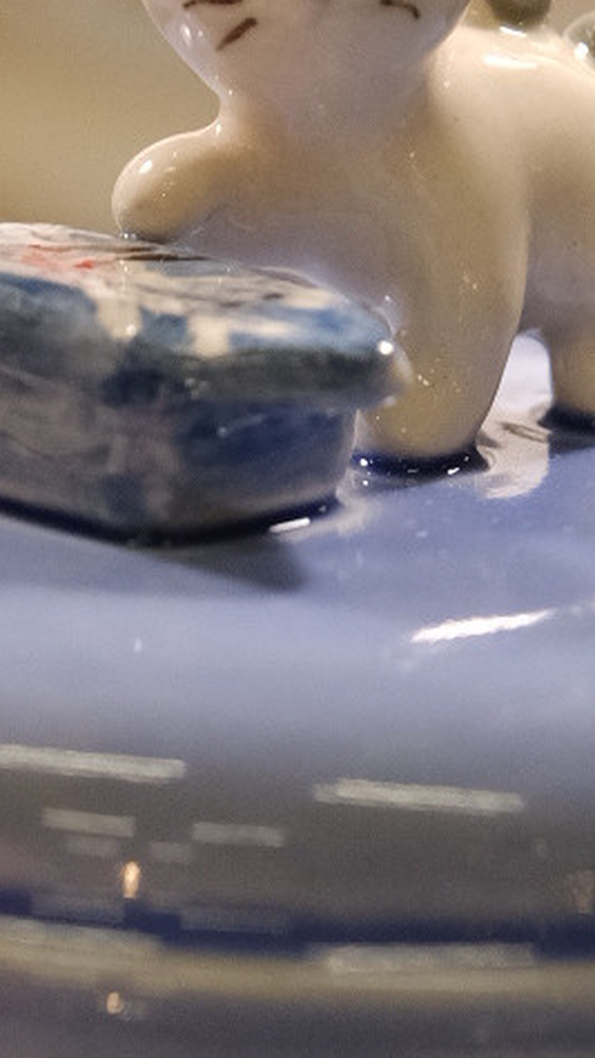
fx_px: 9008
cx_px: 116
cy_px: 719
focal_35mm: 321
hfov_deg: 3.8
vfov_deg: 6.7
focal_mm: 54.5
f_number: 4
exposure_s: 1/125
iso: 2000
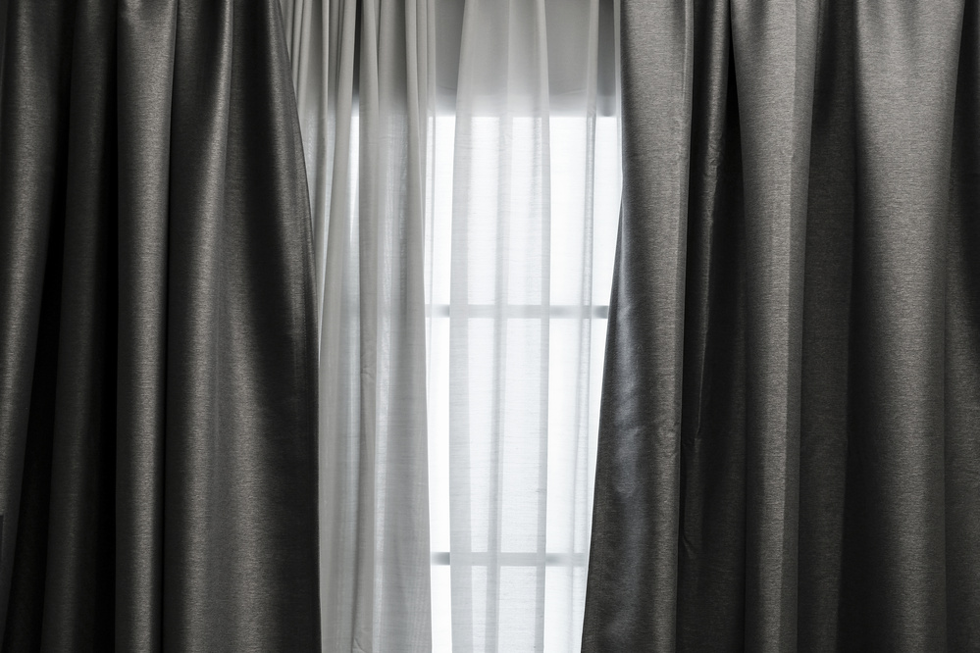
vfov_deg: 19.7
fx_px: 1878
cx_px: 490
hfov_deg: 29.2
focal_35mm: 69
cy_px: 326
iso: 400
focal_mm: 46.3
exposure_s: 1/60
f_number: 4
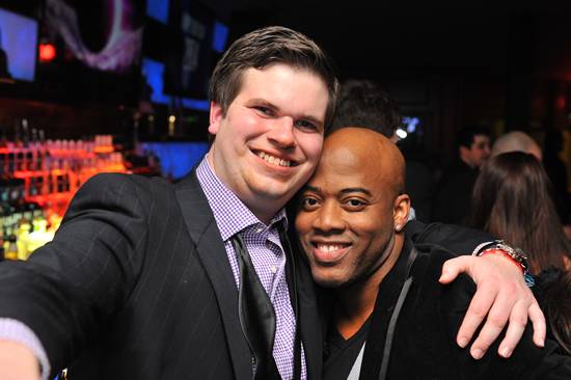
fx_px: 793
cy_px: 190
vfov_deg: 27.0
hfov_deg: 39.6
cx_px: 286
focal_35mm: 50
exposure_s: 1/100
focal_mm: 50
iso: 1600
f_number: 5
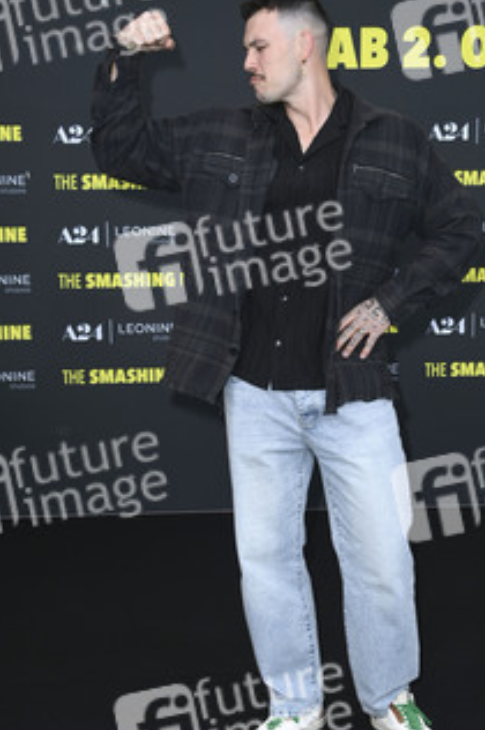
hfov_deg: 23.7
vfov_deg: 35.1
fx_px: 1154
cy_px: 372
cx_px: 300
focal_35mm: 57
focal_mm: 45
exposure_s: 1/250
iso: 640
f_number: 5.6
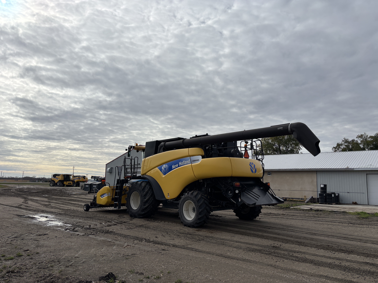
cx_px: 189
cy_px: 142
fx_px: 284
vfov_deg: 53.1
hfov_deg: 67.3
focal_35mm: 26
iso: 50
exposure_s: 1/9091
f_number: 1.6
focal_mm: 5.96
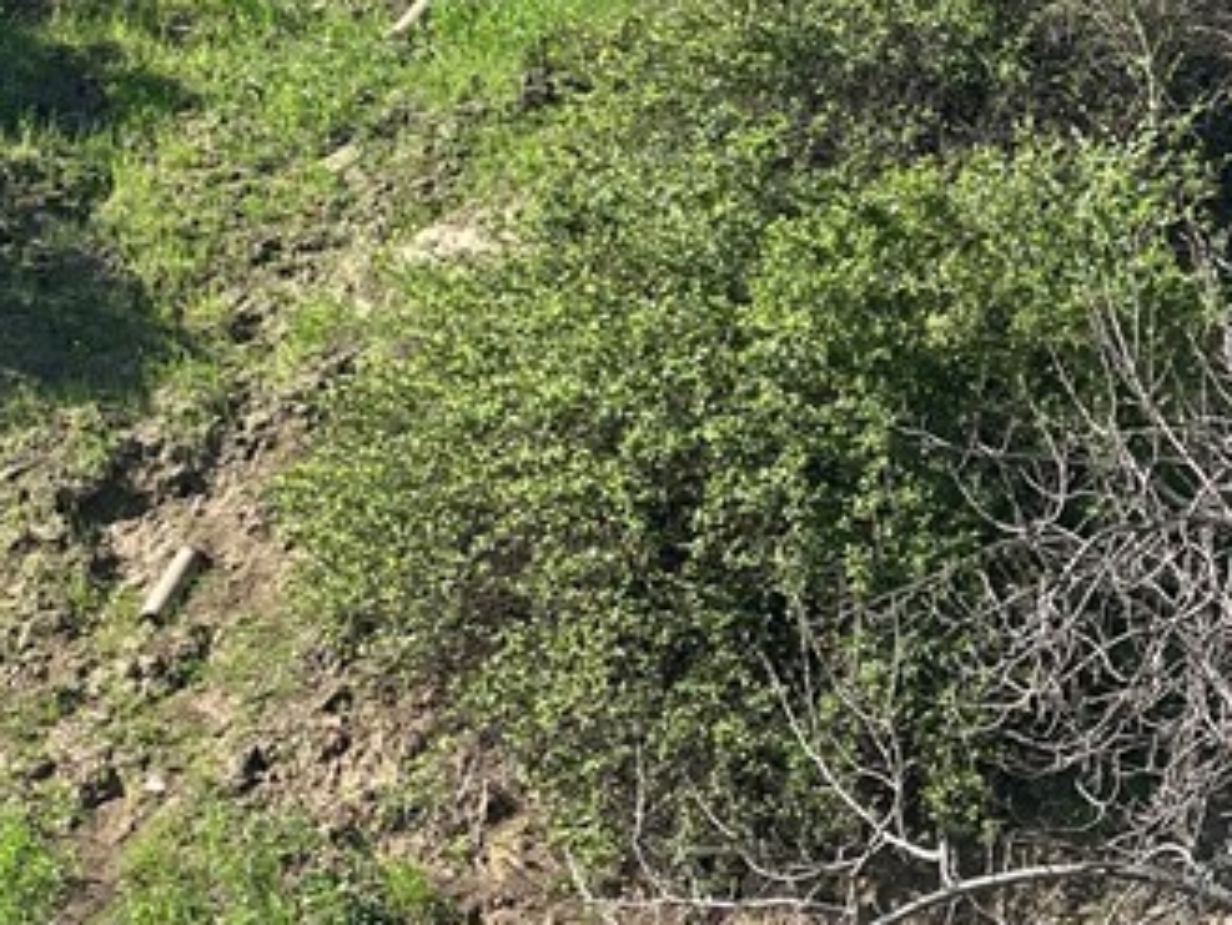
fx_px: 5768
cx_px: 1356
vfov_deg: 9.1
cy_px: 816
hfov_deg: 12.0
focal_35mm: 162
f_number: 2
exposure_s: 1/1089
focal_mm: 6
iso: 32
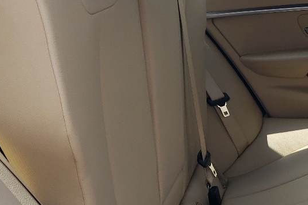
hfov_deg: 24.3
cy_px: 157
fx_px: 693
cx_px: 280
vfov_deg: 16.8
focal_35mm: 81
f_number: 1.5
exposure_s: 1/1667
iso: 50
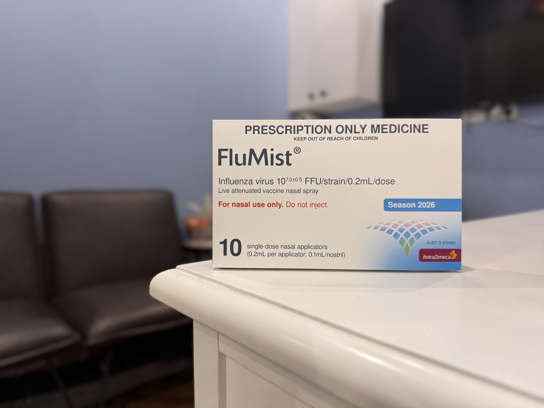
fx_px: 377
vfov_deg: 56.8
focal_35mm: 24
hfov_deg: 71.6
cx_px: 272
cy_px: 204
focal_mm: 6.76
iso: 125
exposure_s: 1/100
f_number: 1.78
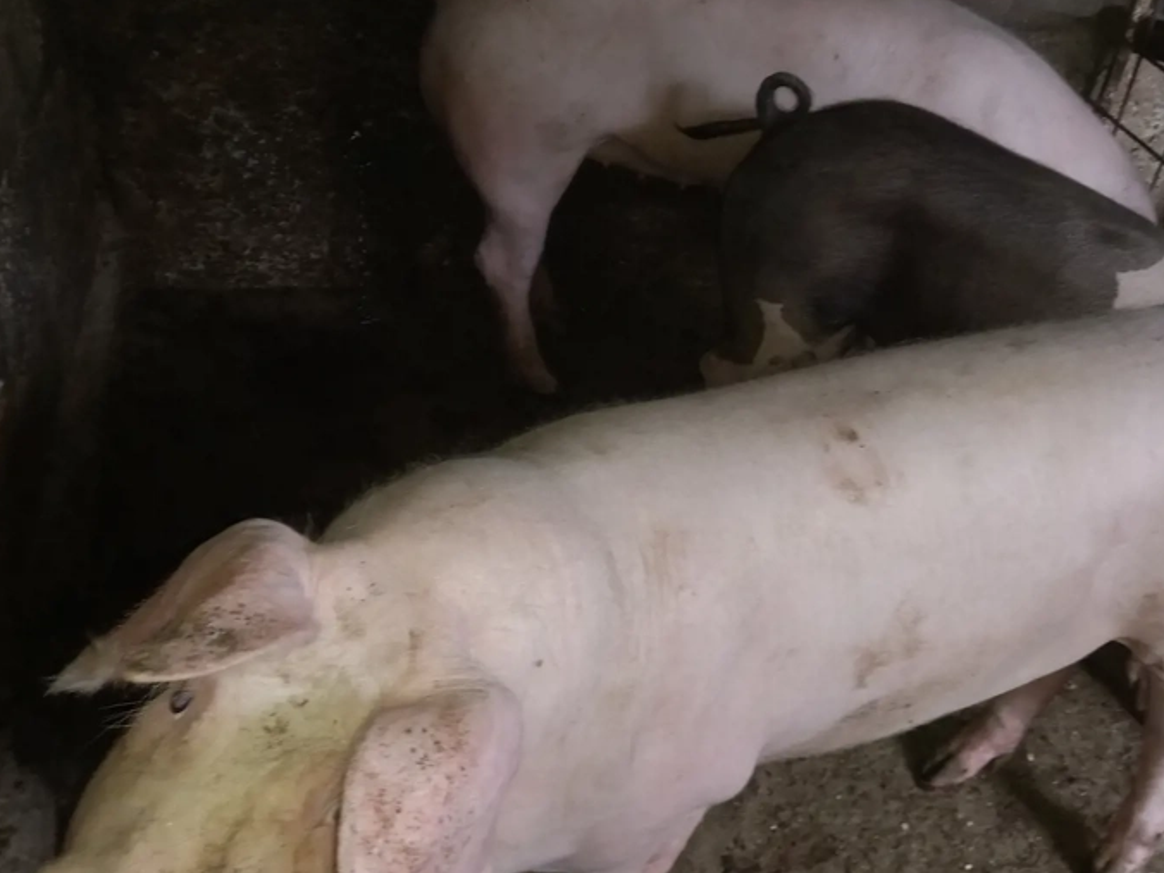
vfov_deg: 38.6
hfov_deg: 49.7
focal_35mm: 37
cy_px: 503
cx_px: 718
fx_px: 1244
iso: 160
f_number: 2
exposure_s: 1/33.3
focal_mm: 4.6
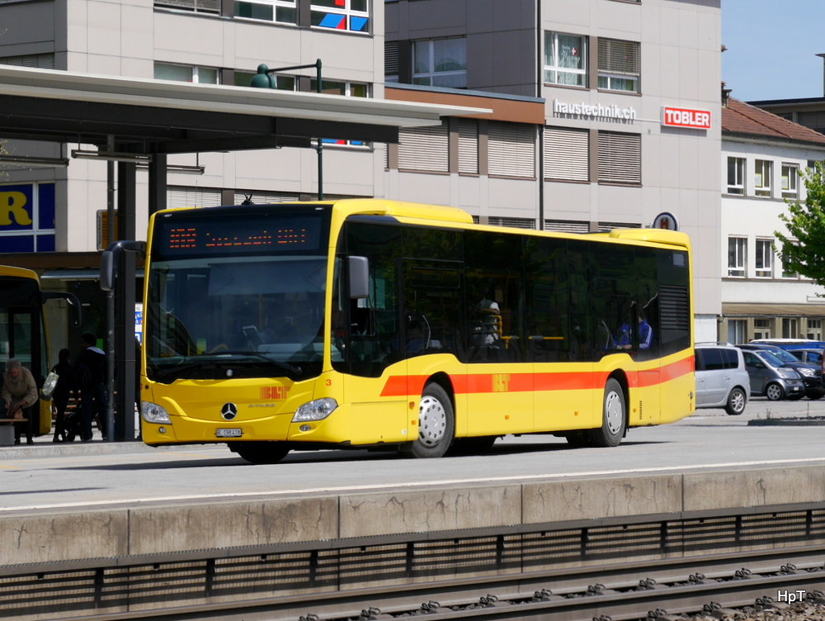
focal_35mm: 84
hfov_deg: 23.3
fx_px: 2004
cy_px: 310
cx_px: 412
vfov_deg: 17.6
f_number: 9
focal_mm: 42
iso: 160
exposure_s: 1/400
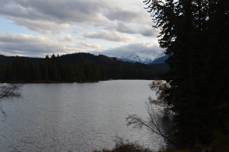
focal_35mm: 51
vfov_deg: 26.4
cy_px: 76
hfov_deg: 39.0
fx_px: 324
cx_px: 114
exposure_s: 1/200
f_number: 6.3
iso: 100
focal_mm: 34
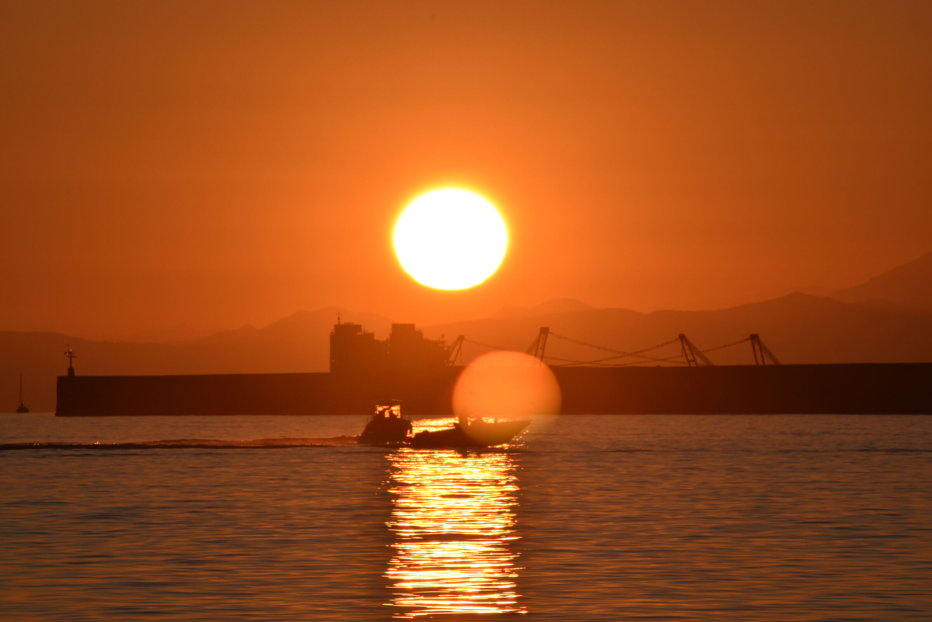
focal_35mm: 450
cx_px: 466
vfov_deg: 3.1
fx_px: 11649
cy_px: 311
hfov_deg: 4.6
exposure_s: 1/200
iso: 100
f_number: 22
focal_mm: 300
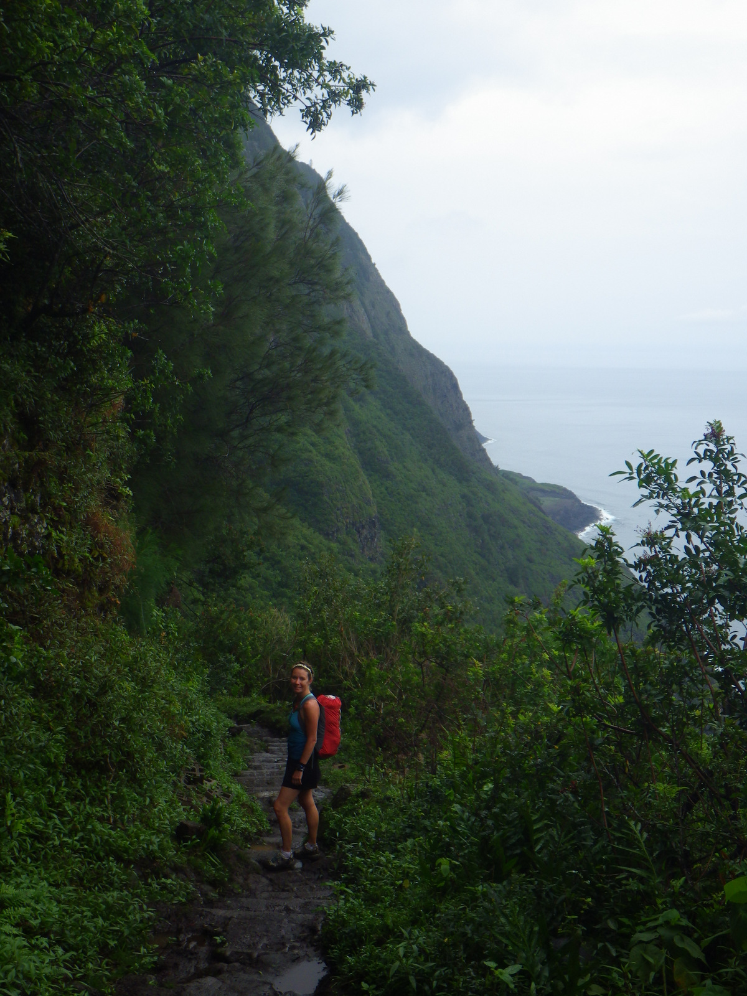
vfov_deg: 44.8
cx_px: 374
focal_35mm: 42
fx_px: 1208
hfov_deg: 34.3
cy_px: 498
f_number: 4.2
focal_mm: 7.5
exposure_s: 1/160
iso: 125
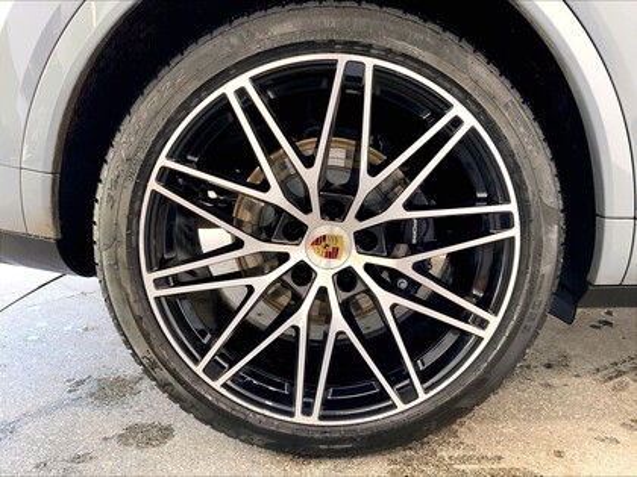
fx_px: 534
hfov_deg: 61.7
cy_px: 238
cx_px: 318
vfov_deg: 48.2
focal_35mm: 29
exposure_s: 1/109
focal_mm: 3
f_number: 1.8
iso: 64
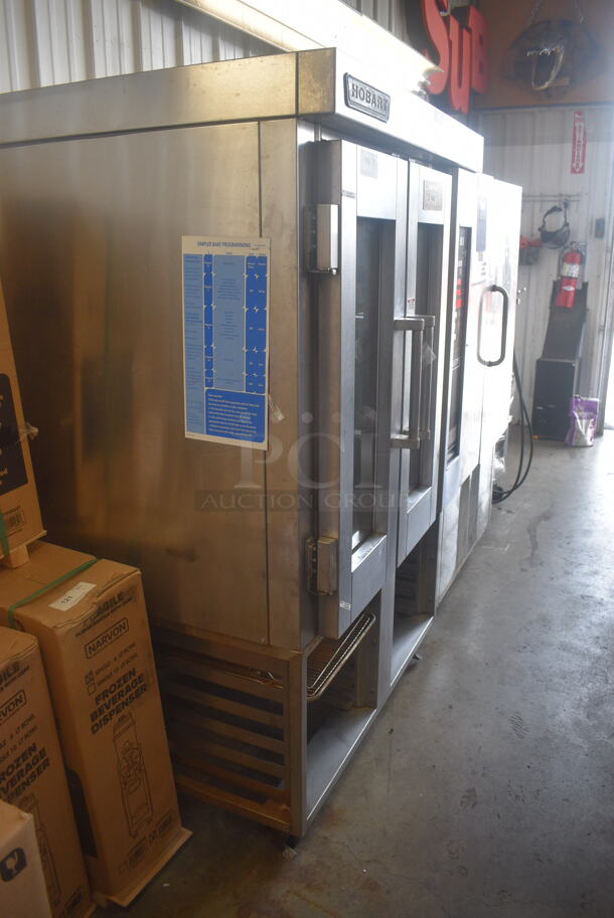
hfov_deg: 48.0
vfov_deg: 67.3
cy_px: 459
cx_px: 307
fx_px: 690
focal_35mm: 27
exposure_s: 1/250
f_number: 3.5
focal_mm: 18
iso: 720
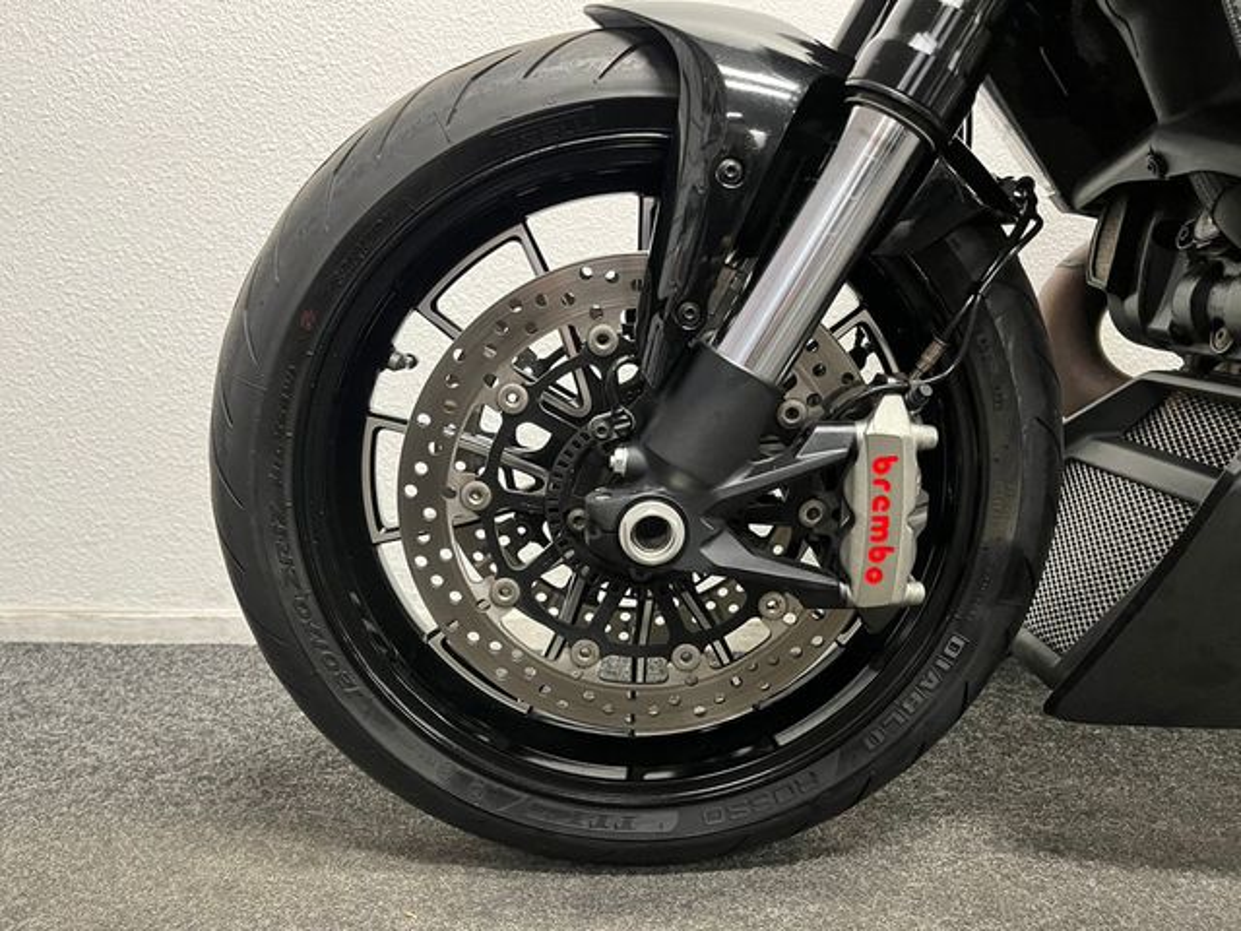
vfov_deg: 53.1
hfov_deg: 67.3
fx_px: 932
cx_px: 620
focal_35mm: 26
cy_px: 466
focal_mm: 5.1
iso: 400
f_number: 1.6
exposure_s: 1/50
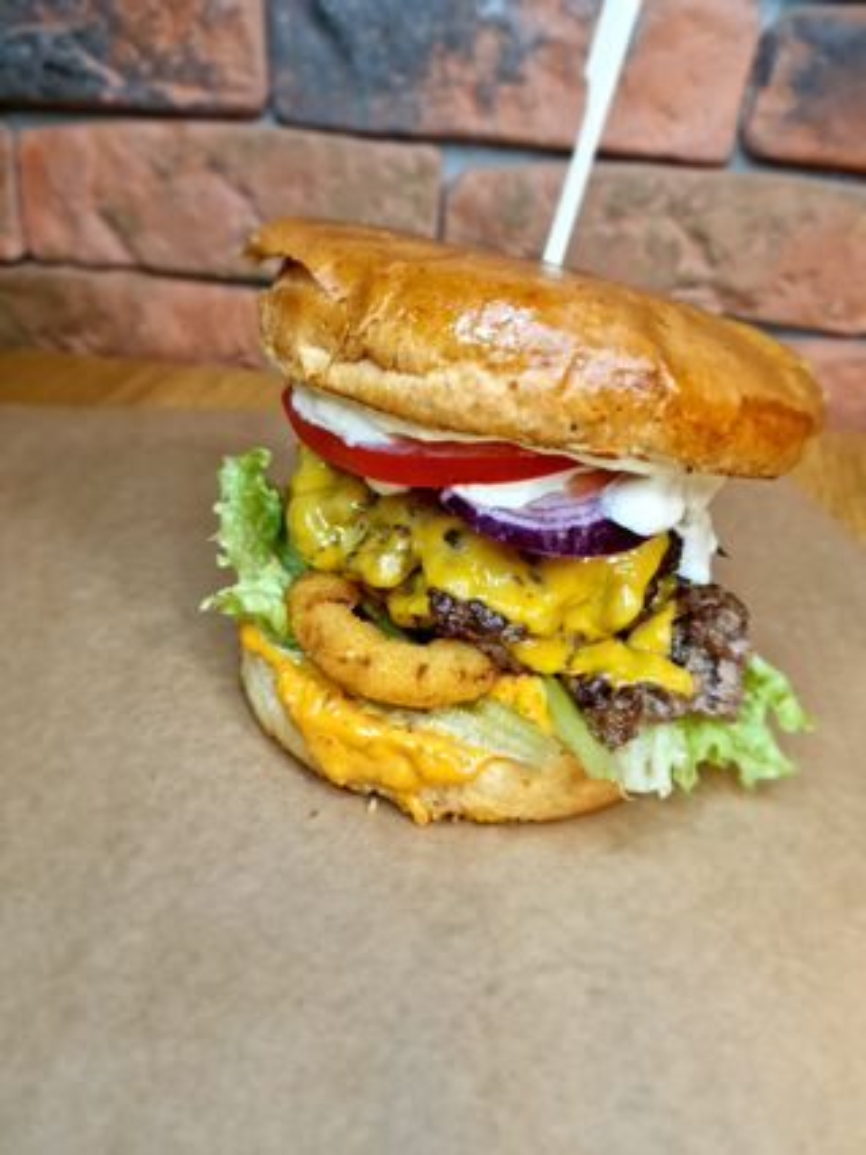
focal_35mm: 23
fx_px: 768
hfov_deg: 58.9
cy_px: 578
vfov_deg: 73.9
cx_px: 433
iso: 200
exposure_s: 1/50
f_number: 1.8
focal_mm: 6.4
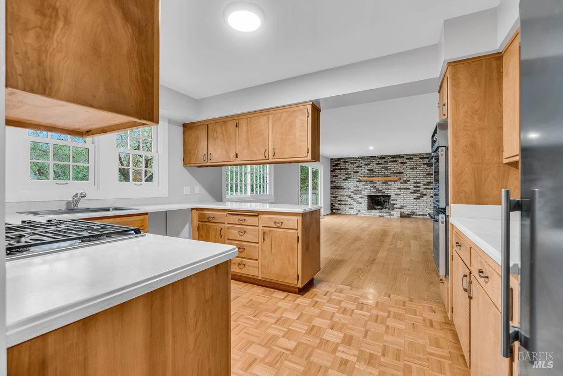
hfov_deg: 100.4
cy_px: 188
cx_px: 282
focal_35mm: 15
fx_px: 235
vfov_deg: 77.3
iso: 100
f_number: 8
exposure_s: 1/5
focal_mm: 10
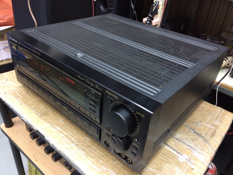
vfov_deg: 48.2
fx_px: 195
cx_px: 116
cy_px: 88
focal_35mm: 29
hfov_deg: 61.7
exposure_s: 1/25
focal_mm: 4.15
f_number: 2.2
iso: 320
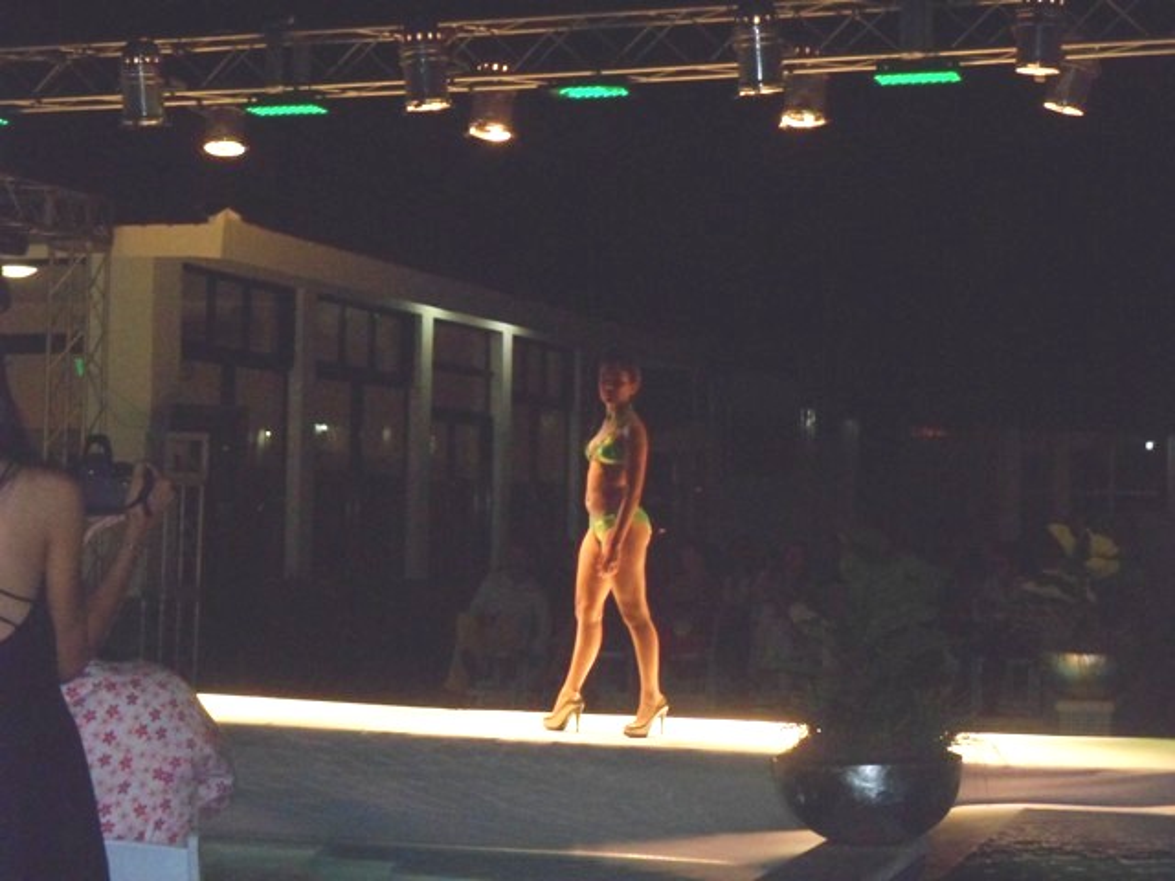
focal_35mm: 71
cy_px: 440
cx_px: 588
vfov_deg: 20.7
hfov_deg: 27.4
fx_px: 2410
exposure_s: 1/60
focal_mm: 13.2
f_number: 5.8
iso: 640
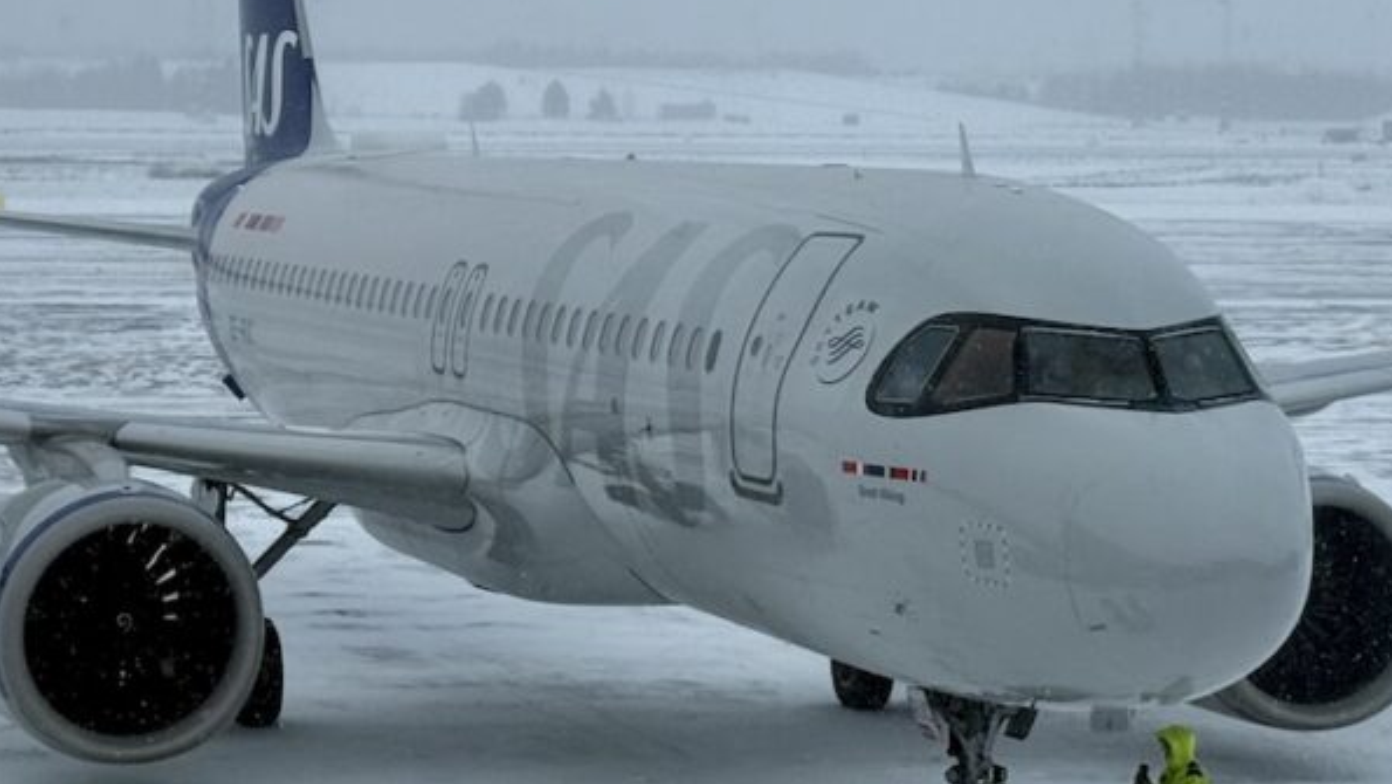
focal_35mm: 90
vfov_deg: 13.5
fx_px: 3323
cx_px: 622
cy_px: 412
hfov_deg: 23.7
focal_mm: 6.76
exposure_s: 1/747
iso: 64
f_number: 1.78
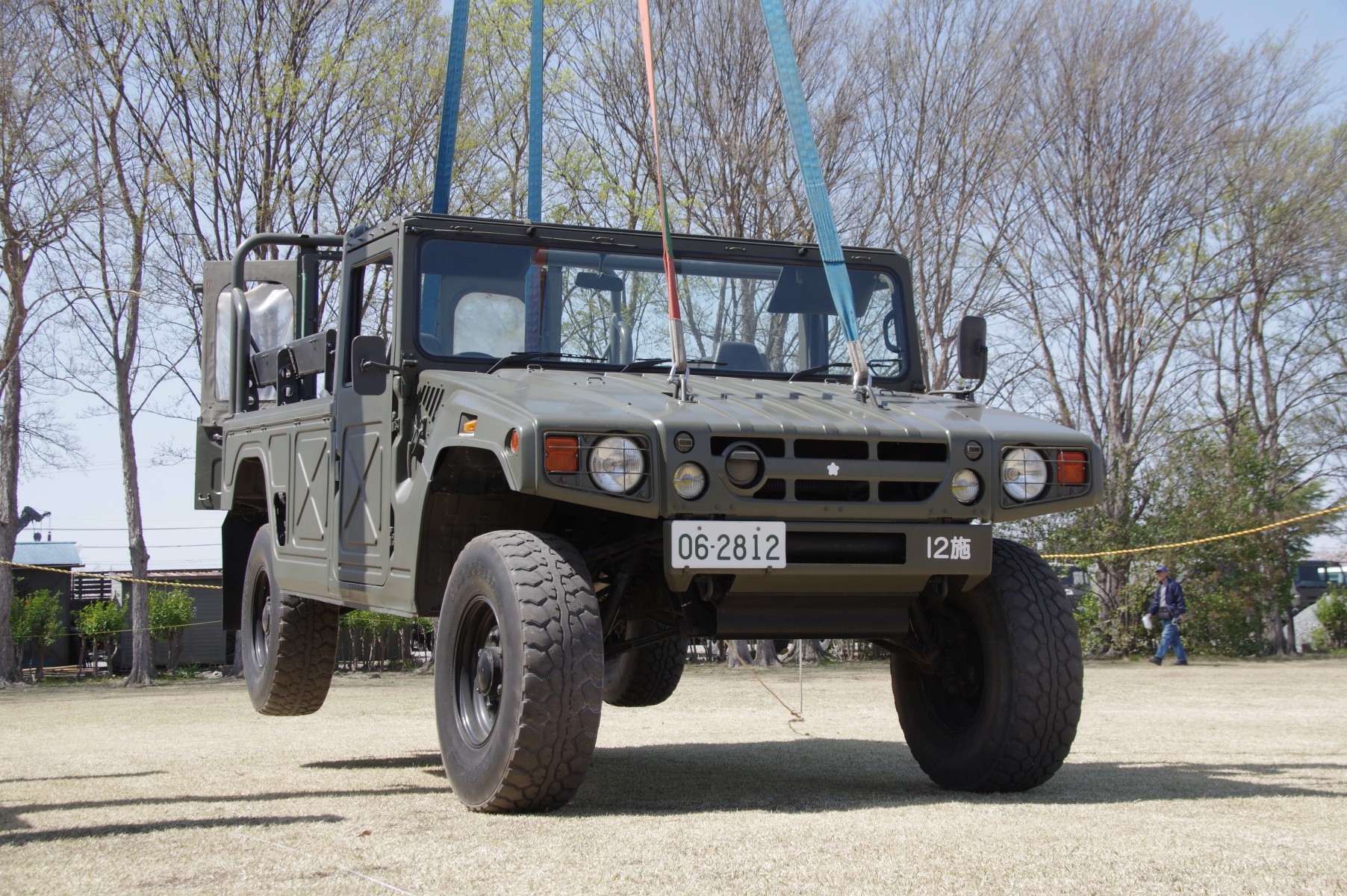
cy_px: 448
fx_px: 2056
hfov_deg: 36.3
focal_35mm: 55
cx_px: 674
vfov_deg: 24.6
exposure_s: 1/125
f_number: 9
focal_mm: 37
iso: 200
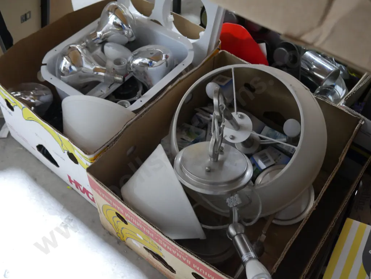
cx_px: 186
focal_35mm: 36
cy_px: 140
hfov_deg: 51.3
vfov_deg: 39.7
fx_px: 386
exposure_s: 1/60
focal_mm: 18
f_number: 4
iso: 2000
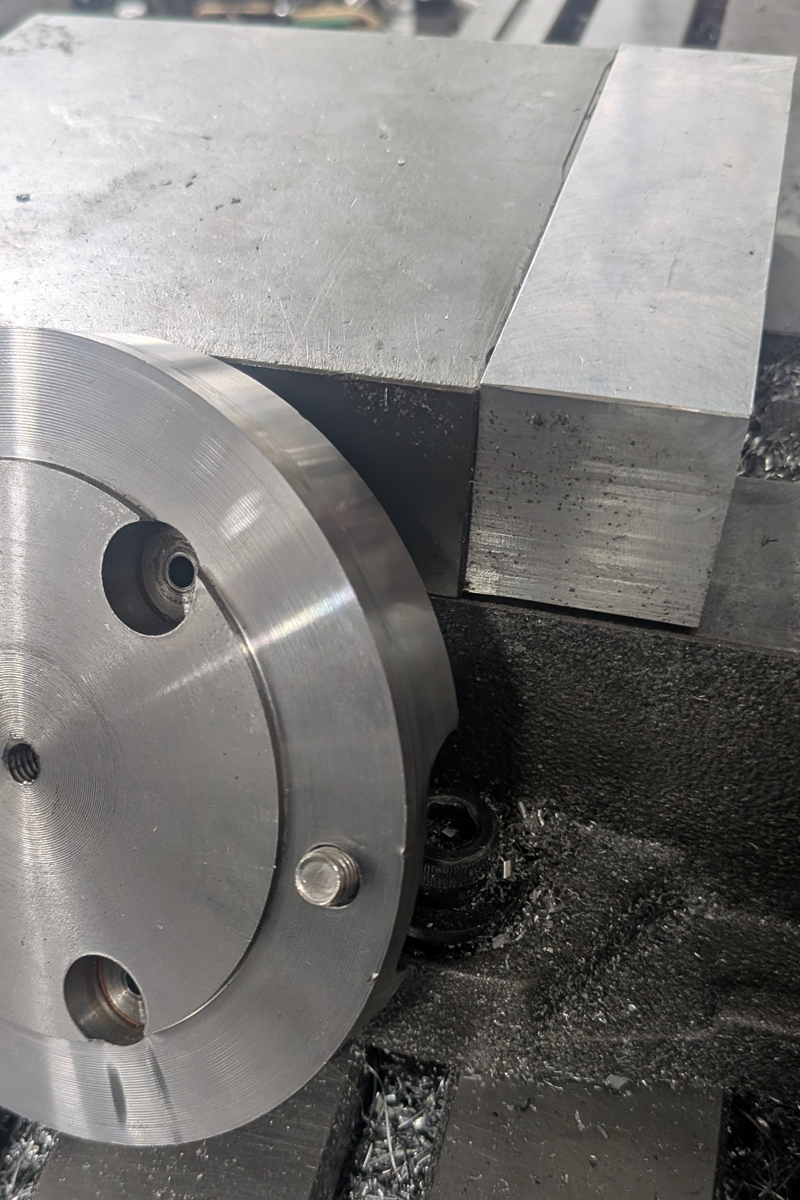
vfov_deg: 51.3
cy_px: 757
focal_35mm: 37
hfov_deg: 35.8
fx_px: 1233
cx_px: 305
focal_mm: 4.53
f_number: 1.7
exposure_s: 1/40
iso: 79
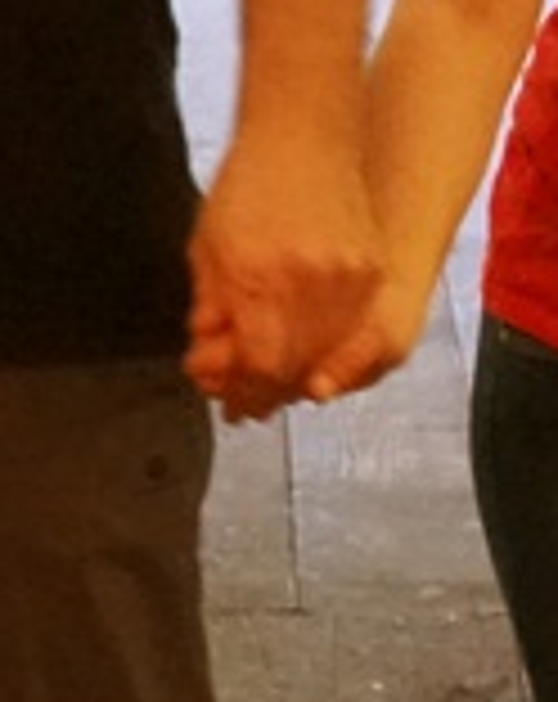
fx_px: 5741
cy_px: -104
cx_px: -554
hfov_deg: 5.5
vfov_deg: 7.0
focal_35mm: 277
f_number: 10
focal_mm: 30
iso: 6400
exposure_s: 1/100
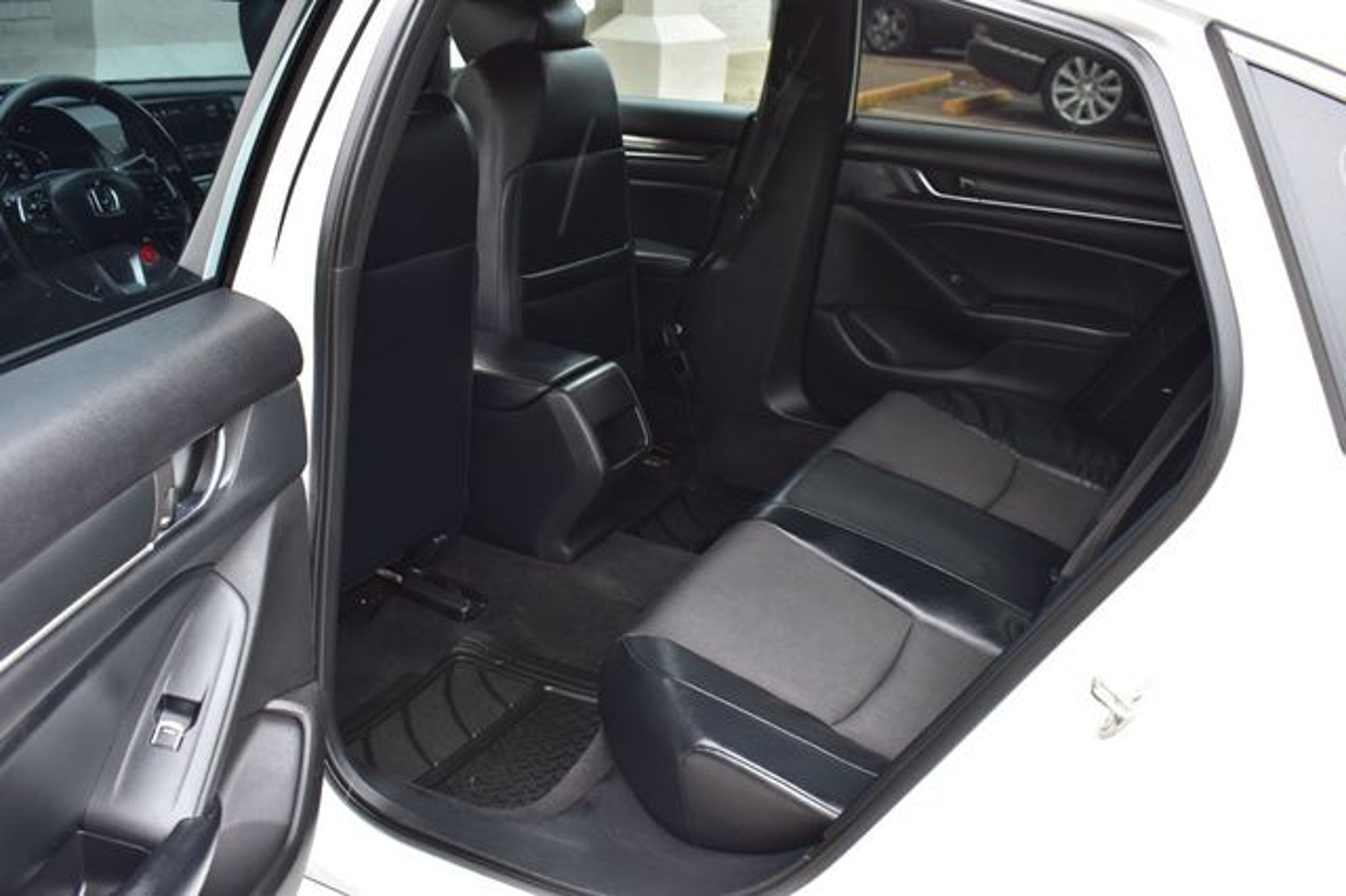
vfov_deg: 38.3
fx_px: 1289
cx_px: 673
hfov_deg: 55.1
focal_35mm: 34
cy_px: 448
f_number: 6.3
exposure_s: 1/20
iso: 400
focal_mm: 23
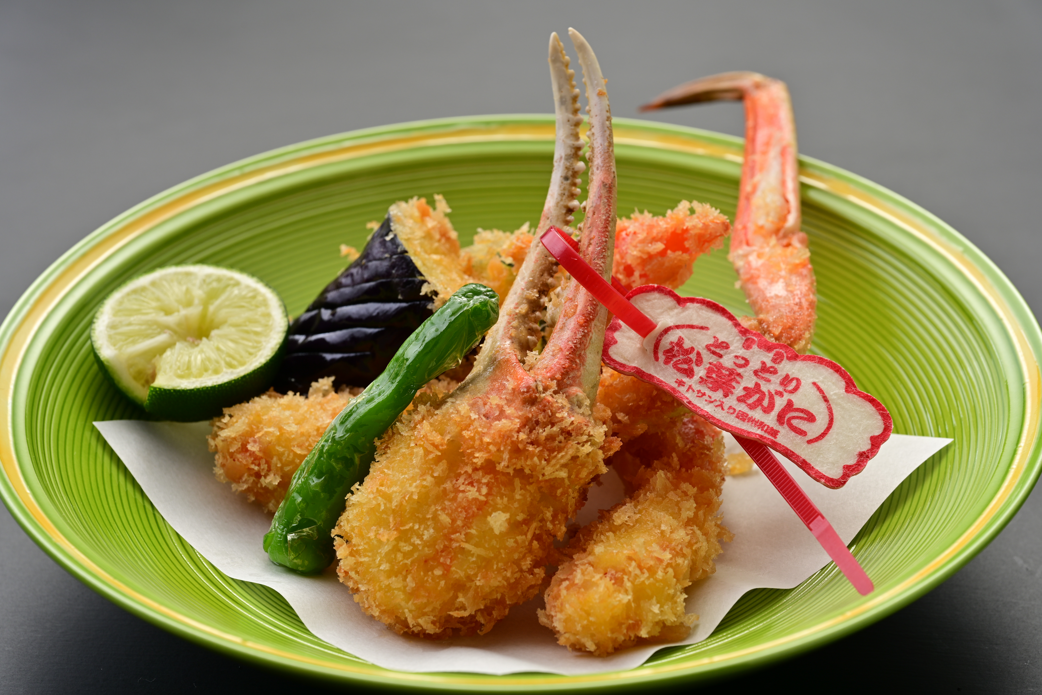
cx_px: 521
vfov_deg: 13.7
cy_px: 348
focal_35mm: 100
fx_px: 2894
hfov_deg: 20.4
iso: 80
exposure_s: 1/125
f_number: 11
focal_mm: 100
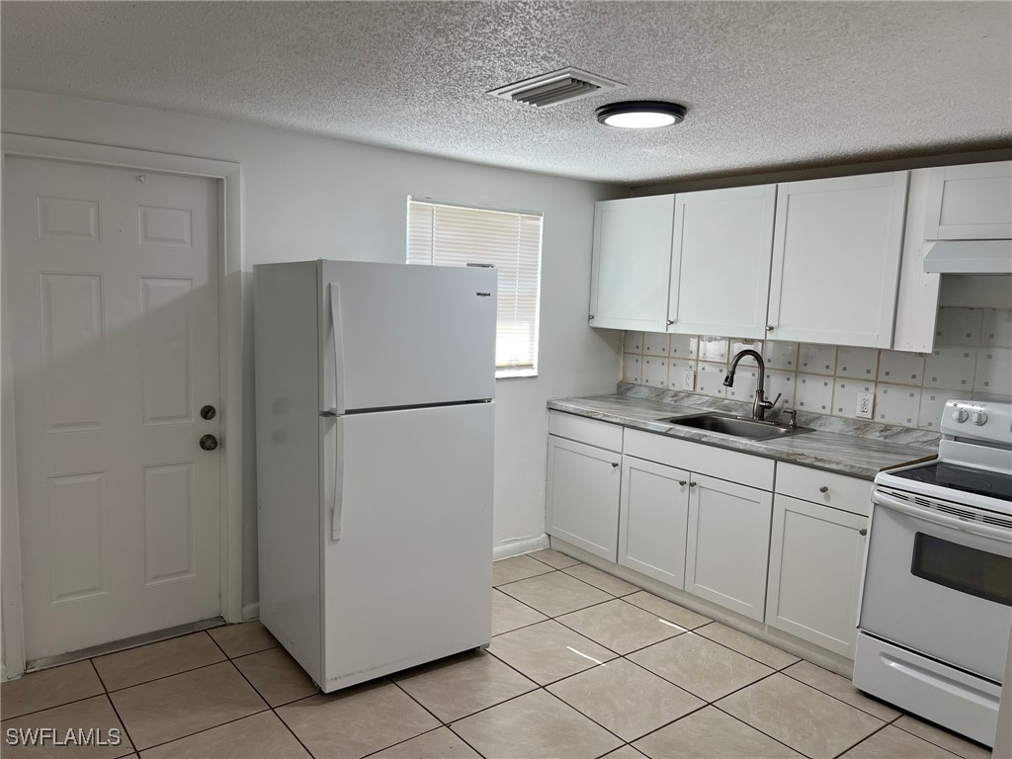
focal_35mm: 26
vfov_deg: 53.1
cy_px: 380
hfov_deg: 67.3
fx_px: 760
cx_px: 506
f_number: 1.5
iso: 50
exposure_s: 1/121
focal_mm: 5.7
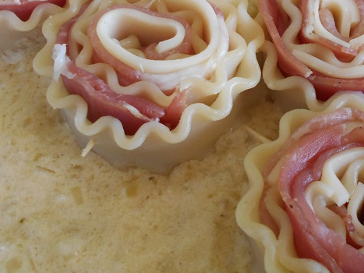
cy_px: 68
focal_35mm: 57
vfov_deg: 25.3
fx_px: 599
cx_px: 258
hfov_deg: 33.3
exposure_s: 1/30
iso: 200
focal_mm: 4.6
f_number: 3.2
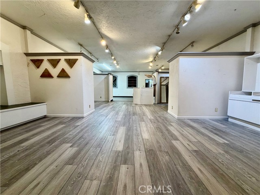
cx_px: 130
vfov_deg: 85.7
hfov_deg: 102.1
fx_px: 105
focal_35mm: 14
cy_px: 98
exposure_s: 1/60
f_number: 2.2
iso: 200
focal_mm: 2.22
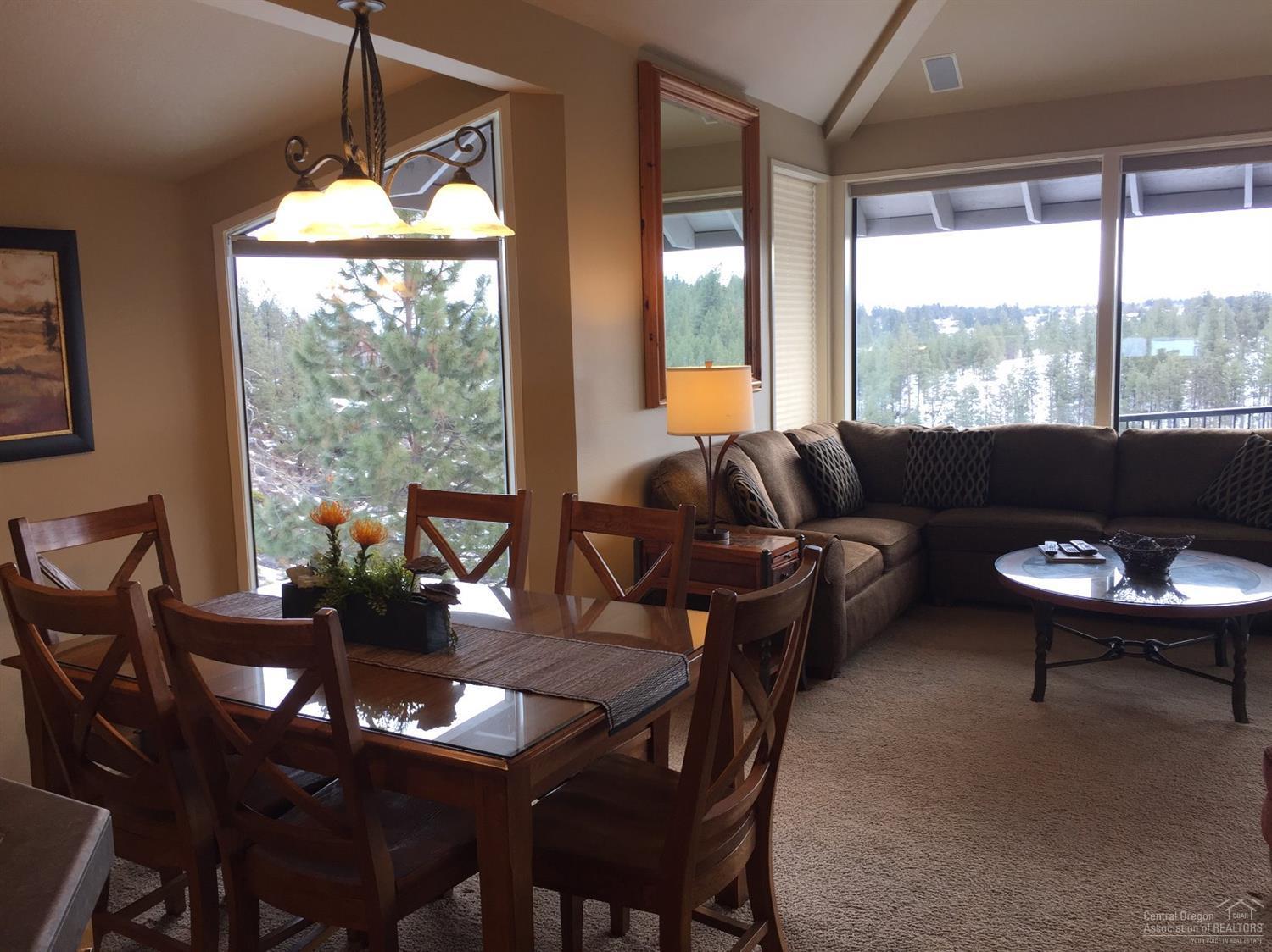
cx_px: 636
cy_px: 476
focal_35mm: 29
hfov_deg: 61.7
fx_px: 1065
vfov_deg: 48.2
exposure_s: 1/60
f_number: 2.2
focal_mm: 4.15
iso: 32
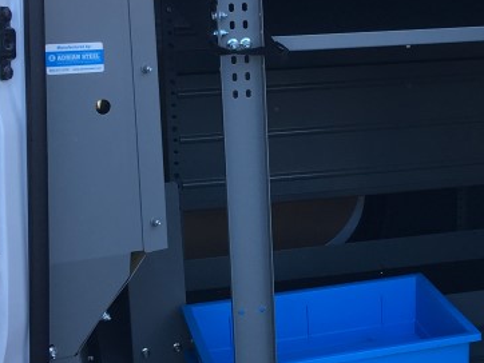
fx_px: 1147
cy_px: 152
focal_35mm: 82
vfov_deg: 18.0
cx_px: 398
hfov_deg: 23.4
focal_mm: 4.15
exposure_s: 1/159
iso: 25
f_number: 2.2
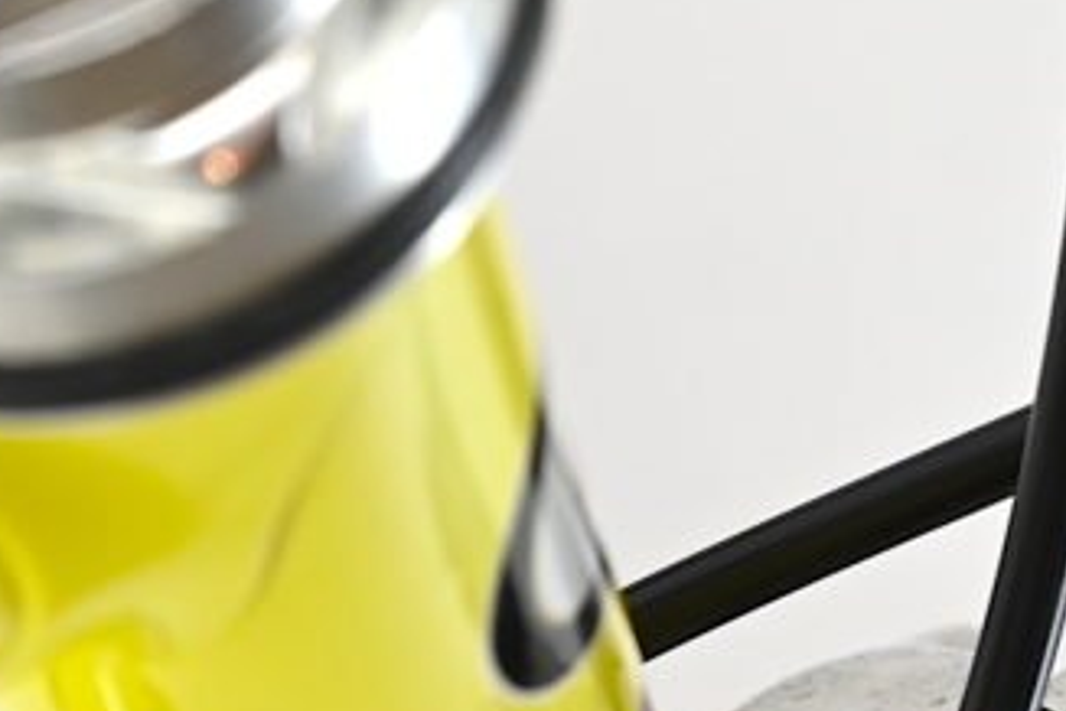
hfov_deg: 5.0
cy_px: 1959
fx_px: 12169
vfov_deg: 3.3
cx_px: -466
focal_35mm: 411
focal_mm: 70
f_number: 8
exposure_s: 1/30
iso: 220
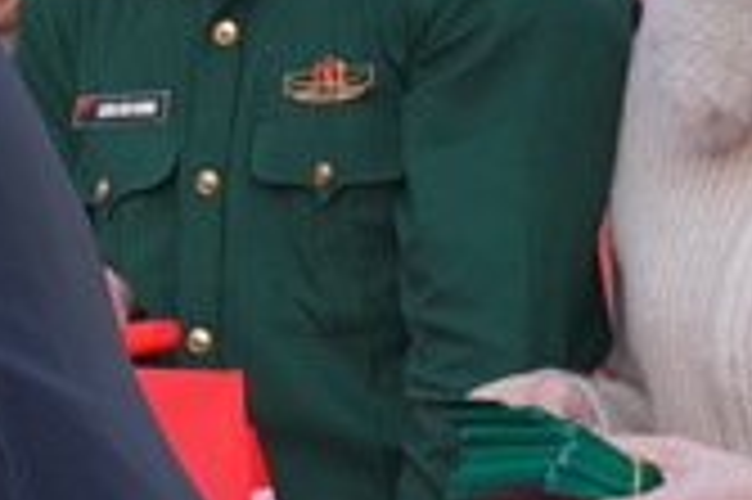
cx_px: -793
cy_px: 270
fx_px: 9850
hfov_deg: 4.3
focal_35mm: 472
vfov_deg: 2.9
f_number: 5
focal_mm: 70
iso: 500
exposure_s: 1/320
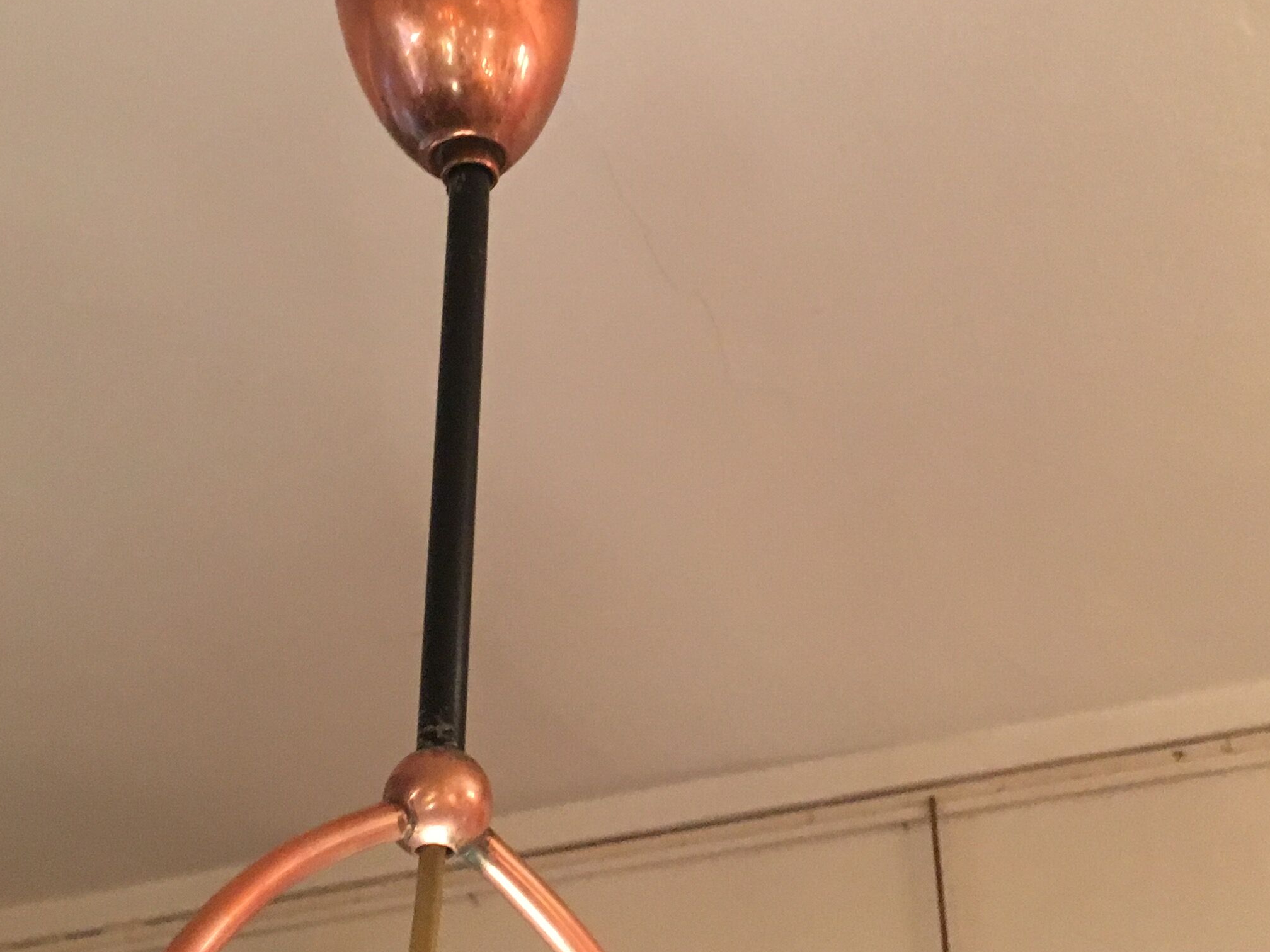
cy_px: 261
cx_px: 550
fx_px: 2128
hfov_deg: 33.2
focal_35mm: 58
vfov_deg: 25.0
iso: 200
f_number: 2.2
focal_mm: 4.15
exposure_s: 1/33
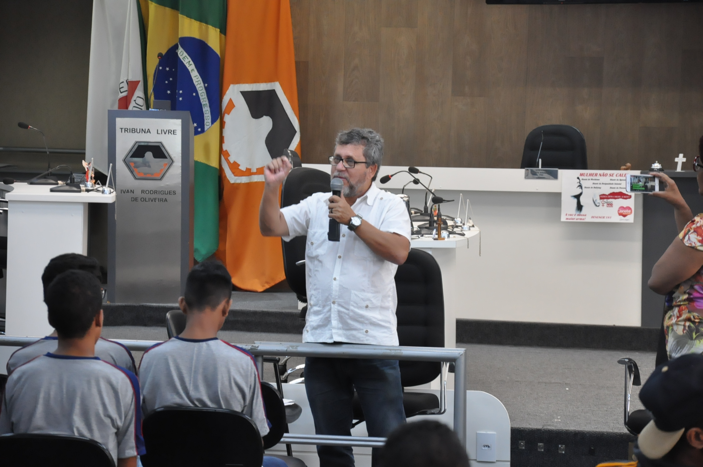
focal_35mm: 158
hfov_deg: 13.1
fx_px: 3072
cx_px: 352
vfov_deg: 8.7
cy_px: 234
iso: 2000
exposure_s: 1/100
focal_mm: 105
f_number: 5.6
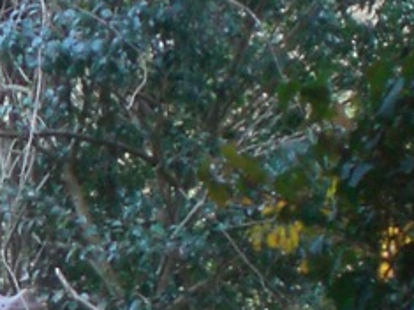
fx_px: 1936
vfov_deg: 9.0
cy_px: 395
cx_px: -241
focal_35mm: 162
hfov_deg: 11.6
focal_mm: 6.3
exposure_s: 1/13
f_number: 3.1
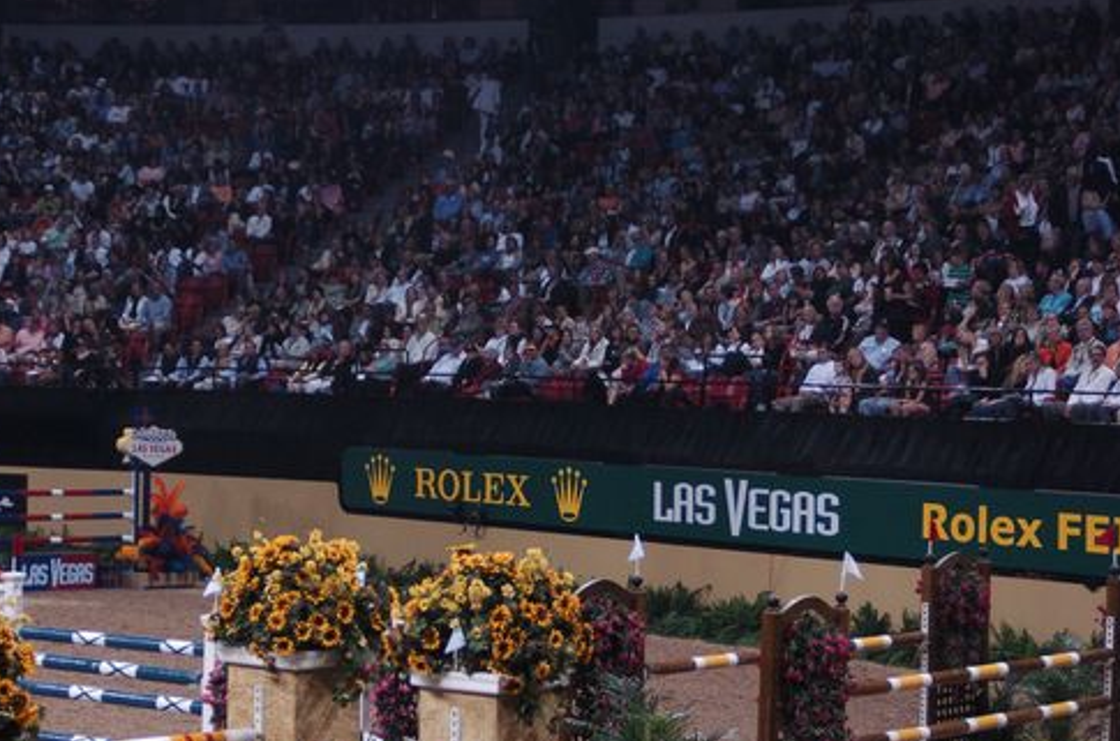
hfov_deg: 20.6
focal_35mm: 99
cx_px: 480
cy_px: 452
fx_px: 3073
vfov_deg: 13.7
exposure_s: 1/125
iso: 500
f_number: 4.5
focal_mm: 50
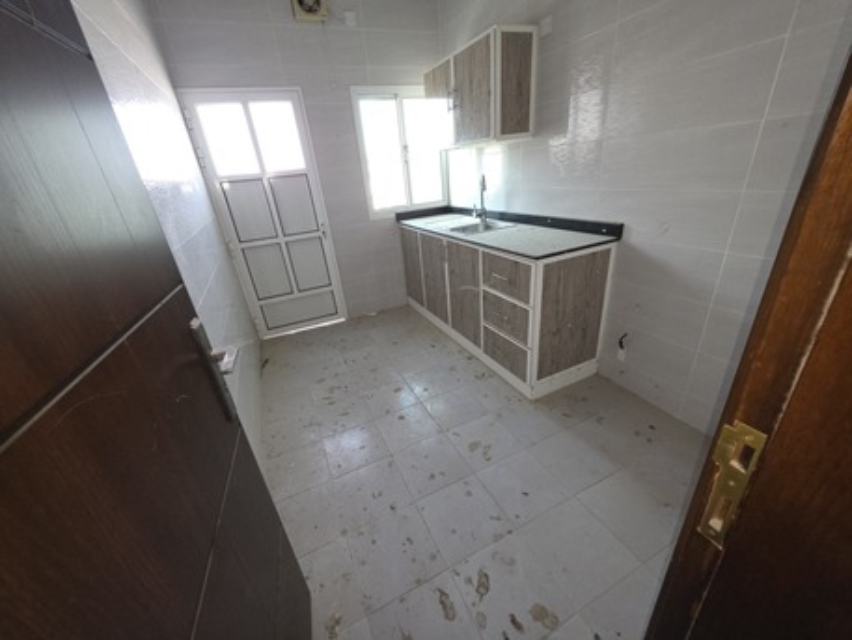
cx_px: 426
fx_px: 320
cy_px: 320
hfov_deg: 106.2
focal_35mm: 13
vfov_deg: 89.9
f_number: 1.9
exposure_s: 1/50
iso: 200
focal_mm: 2.2
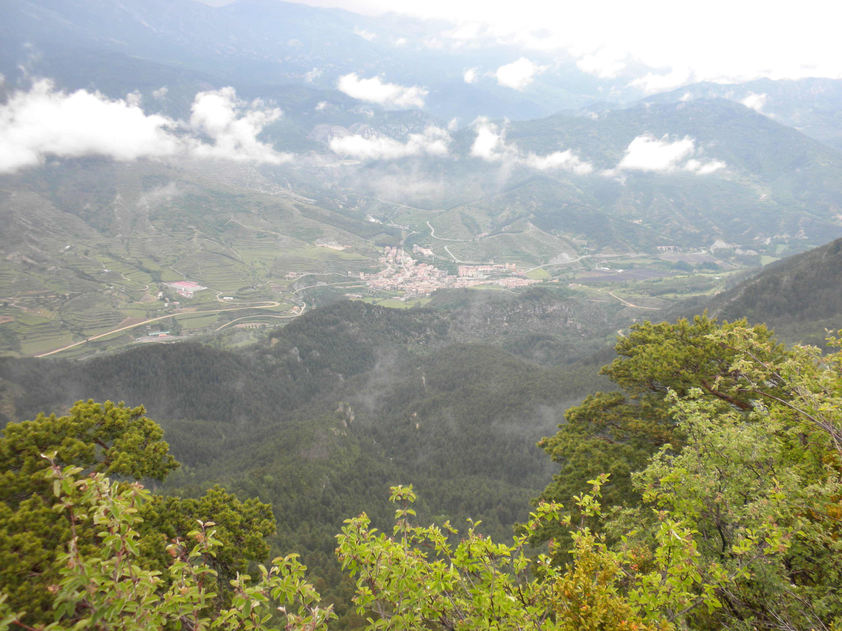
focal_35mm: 37
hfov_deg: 50.1
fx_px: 900
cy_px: 316
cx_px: 421
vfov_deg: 38.7
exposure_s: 1/211
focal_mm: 6.6
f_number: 3.5
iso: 64
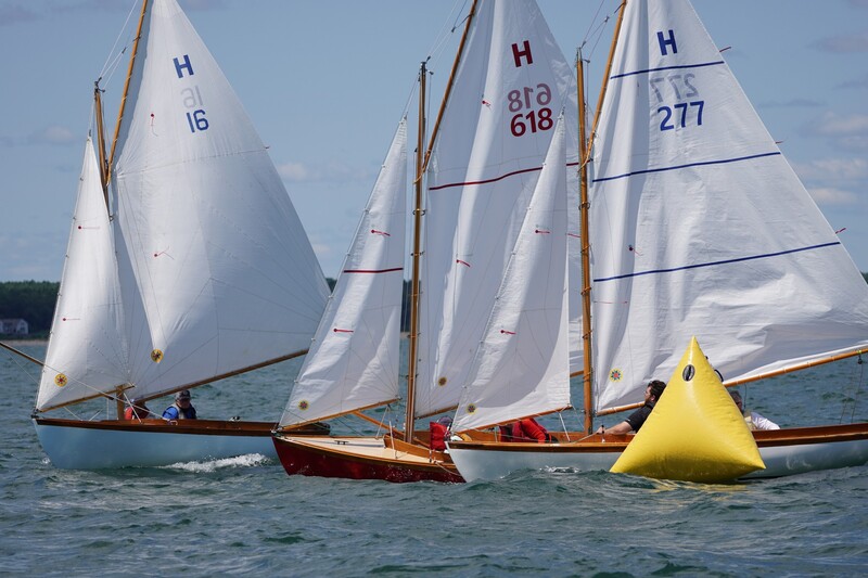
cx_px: 434
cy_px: 289
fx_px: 5424
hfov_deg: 9.2
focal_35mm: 225
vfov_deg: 6.1
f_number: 5
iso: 160
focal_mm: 150
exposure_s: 1/1600
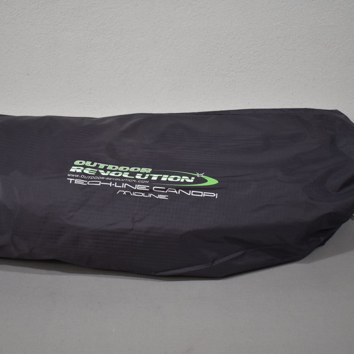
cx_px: 152
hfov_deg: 30.7
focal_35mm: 56
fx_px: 644
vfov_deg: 30.7
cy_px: 177
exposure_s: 1/250
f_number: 4.2
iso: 640
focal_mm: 29
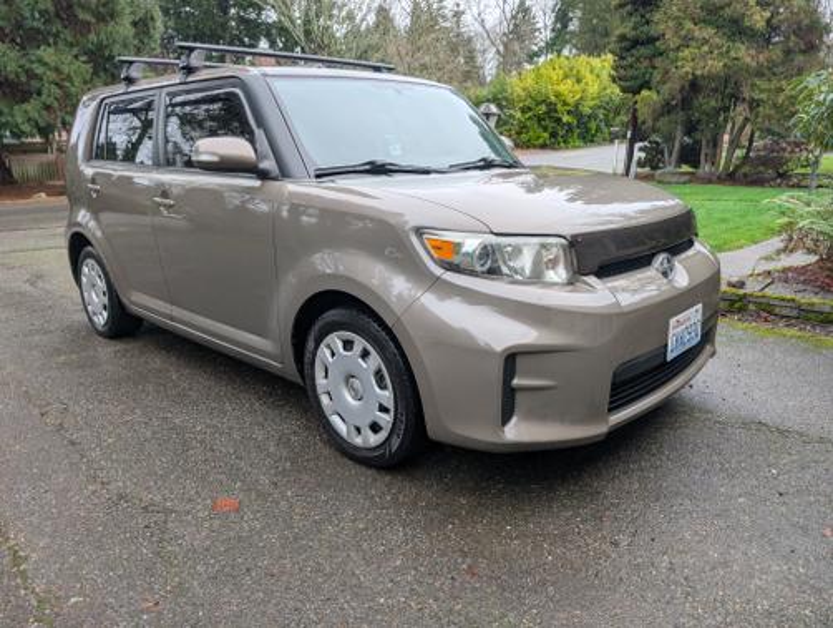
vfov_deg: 56.9
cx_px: 416
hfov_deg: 71.5
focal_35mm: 24
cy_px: 314
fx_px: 578
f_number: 1.68
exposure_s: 1/835
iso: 19
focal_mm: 6.9
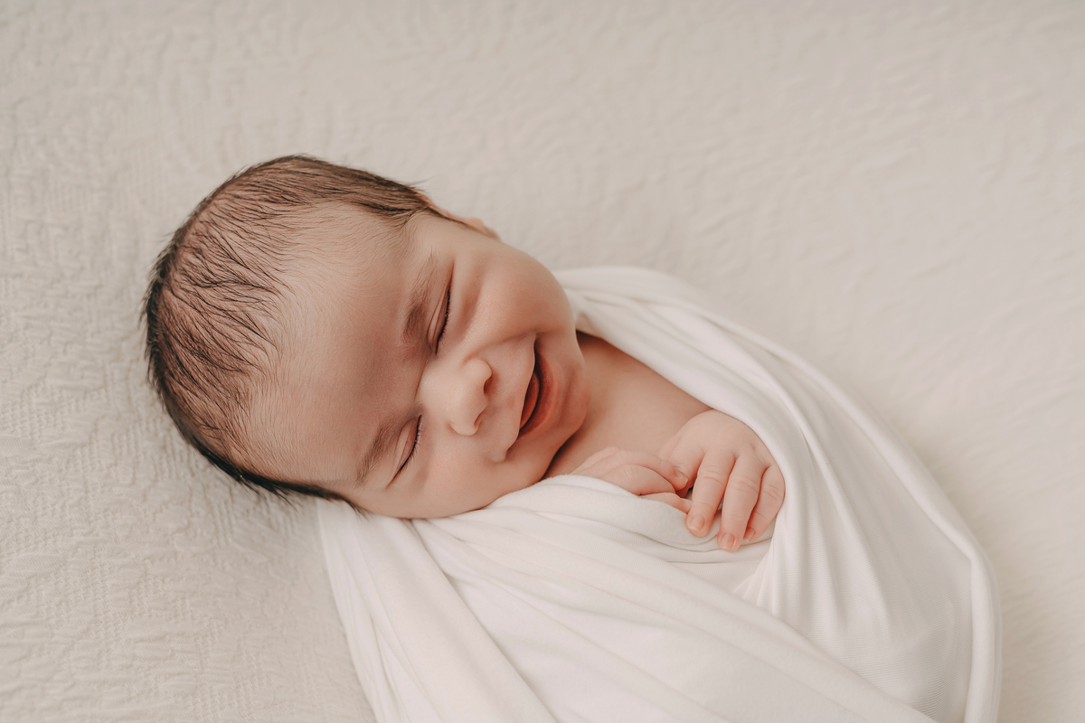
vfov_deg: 27.0
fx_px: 1507
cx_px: 542
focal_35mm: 50
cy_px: 362
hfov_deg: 39.6
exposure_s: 1/200
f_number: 4
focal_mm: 50
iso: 160
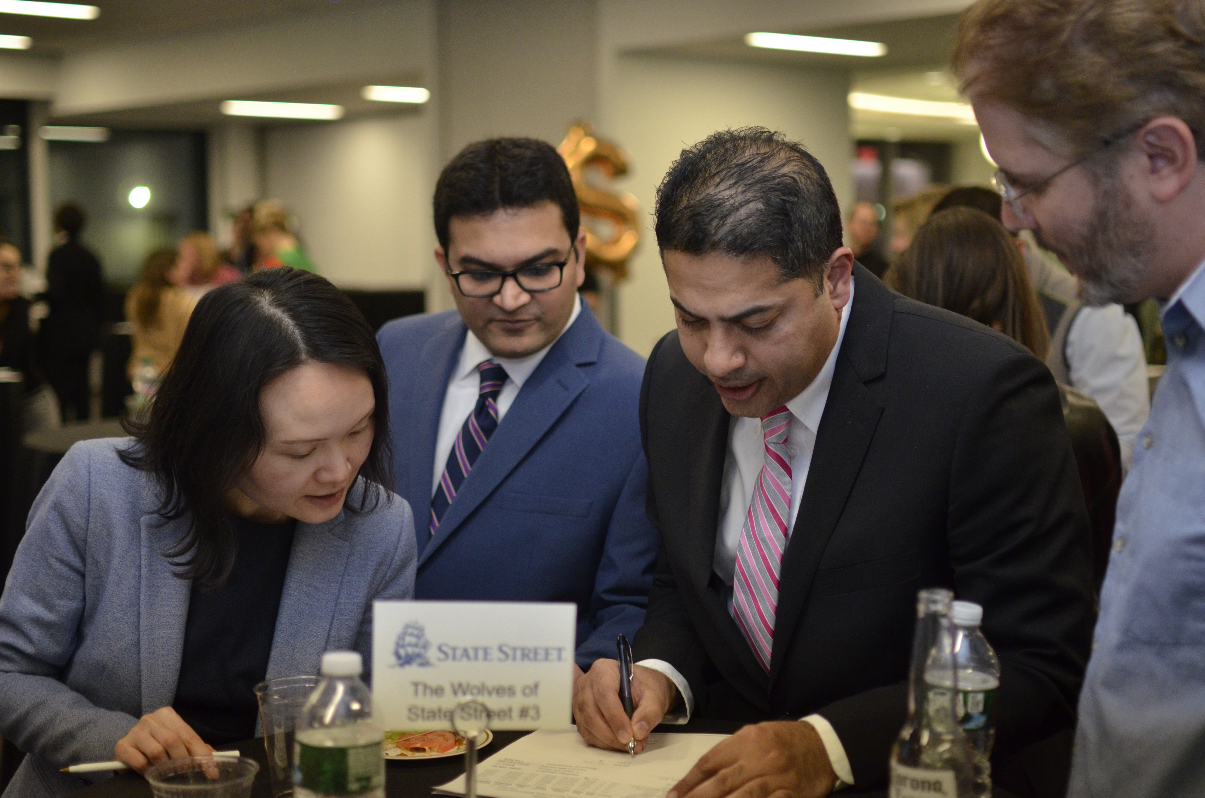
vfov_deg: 25.6
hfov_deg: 37.9
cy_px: 399
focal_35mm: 52
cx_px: 602
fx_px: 1754
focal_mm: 35
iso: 1600
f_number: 1.8
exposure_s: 1/500
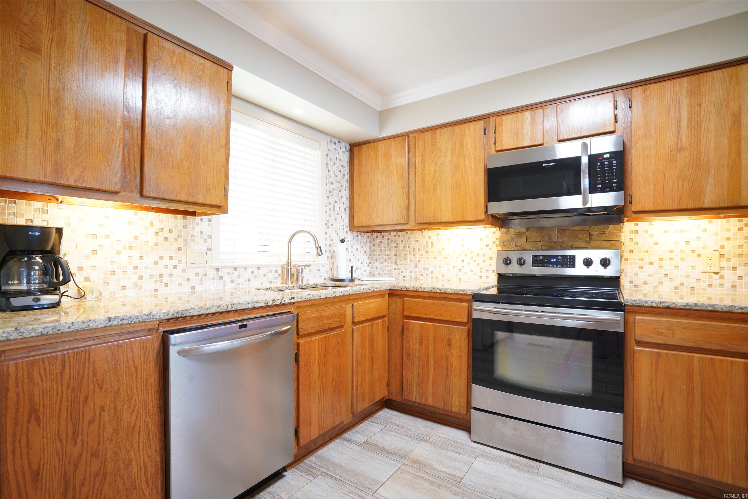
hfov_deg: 96.7
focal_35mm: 16
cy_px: 250
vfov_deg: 73.8
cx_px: 374
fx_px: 332
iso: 400
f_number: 7.1
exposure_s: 1/4
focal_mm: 16
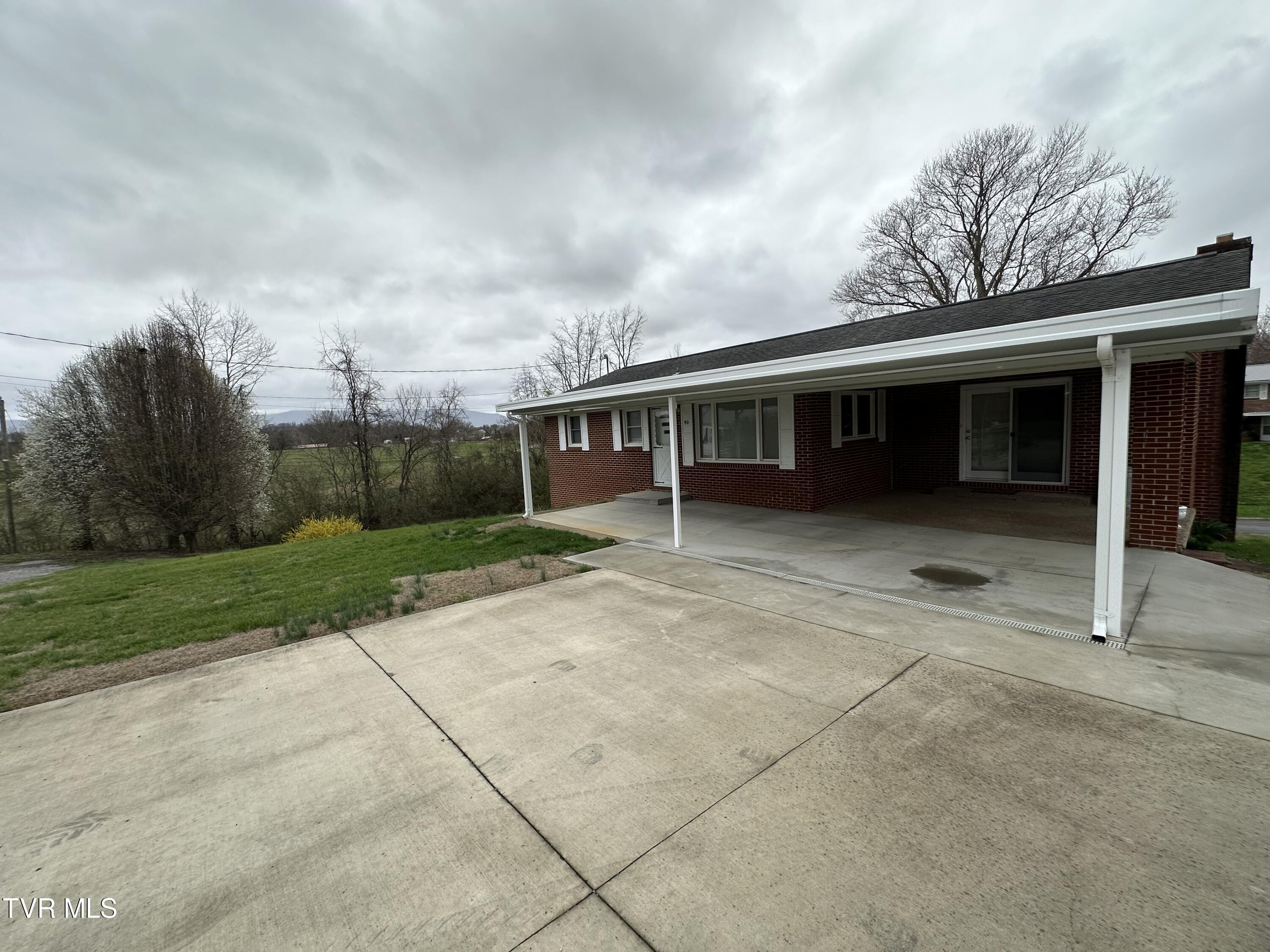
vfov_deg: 85.7
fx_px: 514
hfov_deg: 102.1
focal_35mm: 14
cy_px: 476
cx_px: 635
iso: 40
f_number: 2.2
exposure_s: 1/606
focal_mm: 2.22
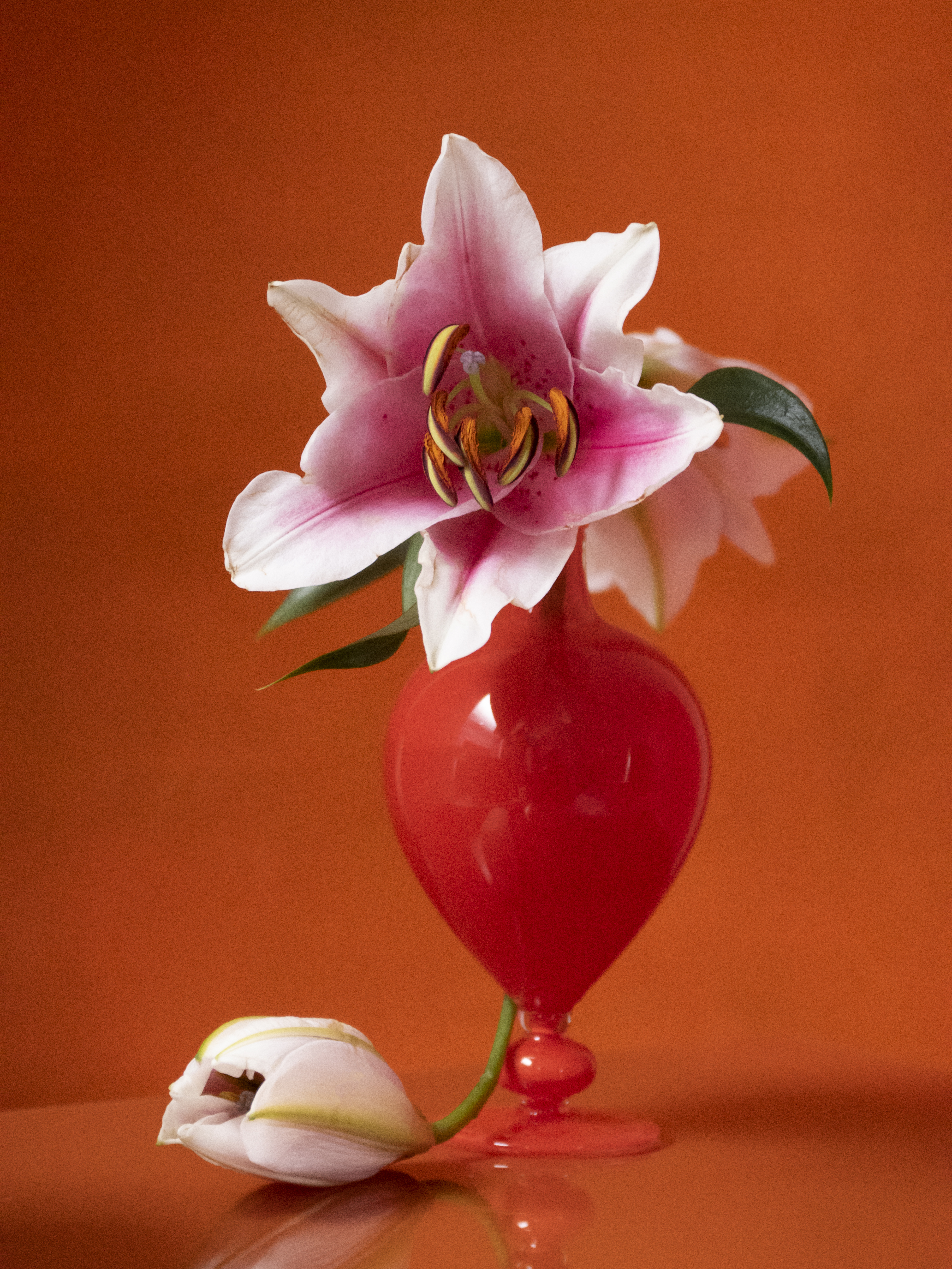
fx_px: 12064
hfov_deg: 4.5
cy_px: 634
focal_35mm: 329
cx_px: 476
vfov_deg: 6.0
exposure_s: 1/8
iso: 2500
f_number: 4
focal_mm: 111.12
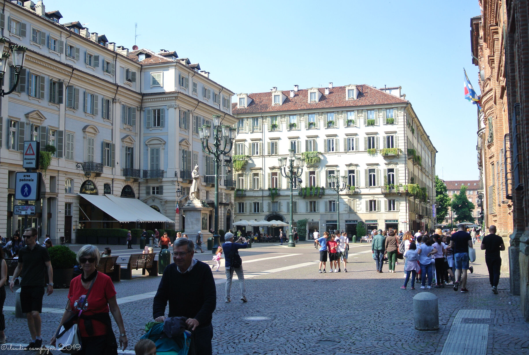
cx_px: 264
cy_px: 178
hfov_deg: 43.6
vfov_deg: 30.0
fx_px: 662
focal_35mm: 45
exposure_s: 1/320
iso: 100
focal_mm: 16.9
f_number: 4.5
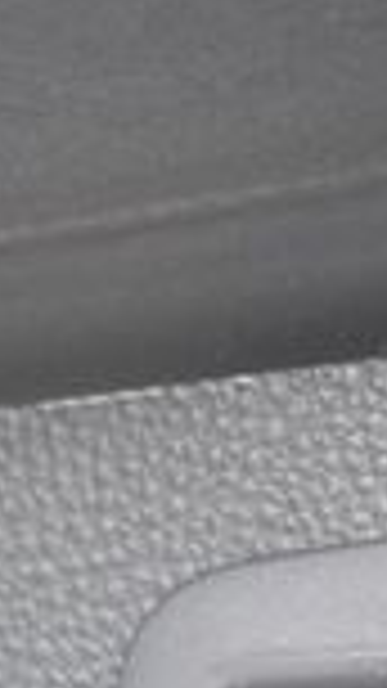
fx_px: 2391
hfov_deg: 9.2
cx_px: 324
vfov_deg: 15.7
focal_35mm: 131
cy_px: 859
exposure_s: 1/125
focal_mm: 20
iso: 720
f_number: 3.8
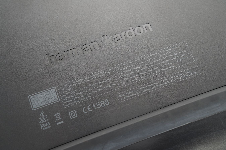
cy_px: 75
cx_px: 113
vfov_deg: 22.0
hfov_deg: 32.7
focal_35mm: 62
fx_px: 385
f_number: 6.3
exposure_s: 1/5
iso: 200
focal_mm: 41
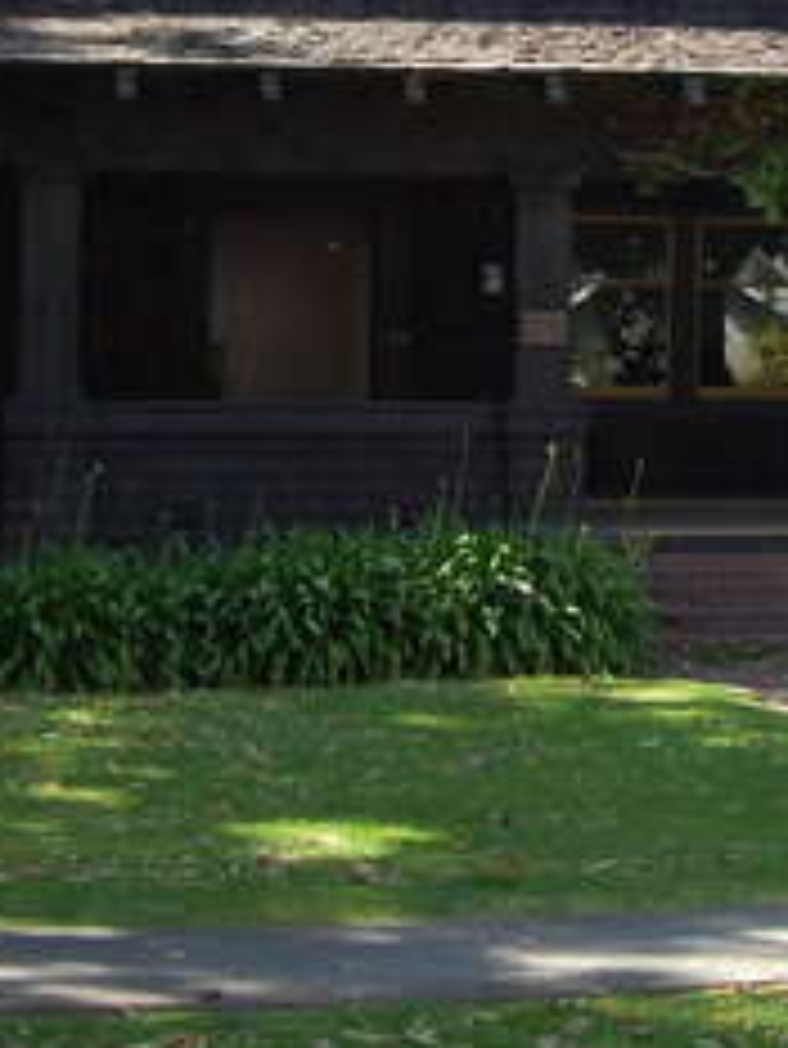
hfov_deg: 13.0
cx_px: 617
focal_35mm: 114
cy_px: 72
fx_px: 3446
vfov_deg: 17.0
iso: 200
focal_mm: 23
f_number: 8
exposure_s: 1/80
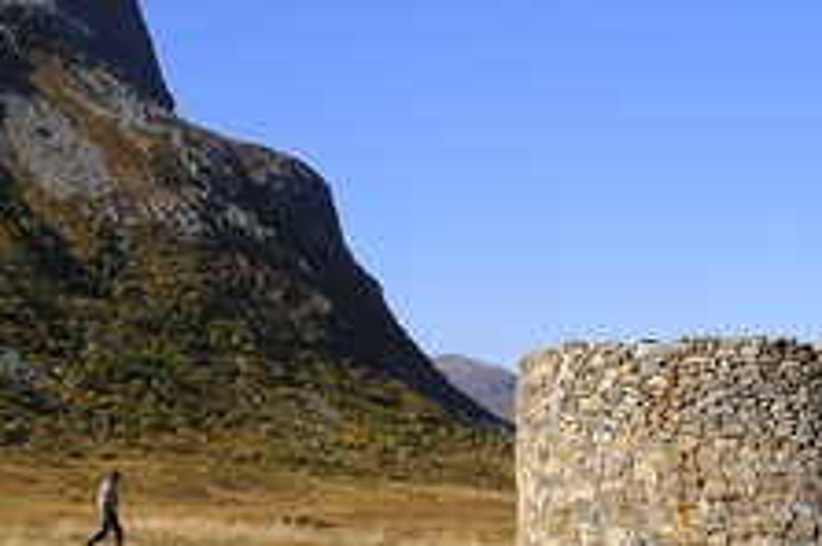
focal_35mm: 83
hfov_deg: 24.5
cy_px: 221
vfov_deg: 16.4
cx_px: 450
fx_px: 1892
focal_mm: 44
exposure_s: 1/160
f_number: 13
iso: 200
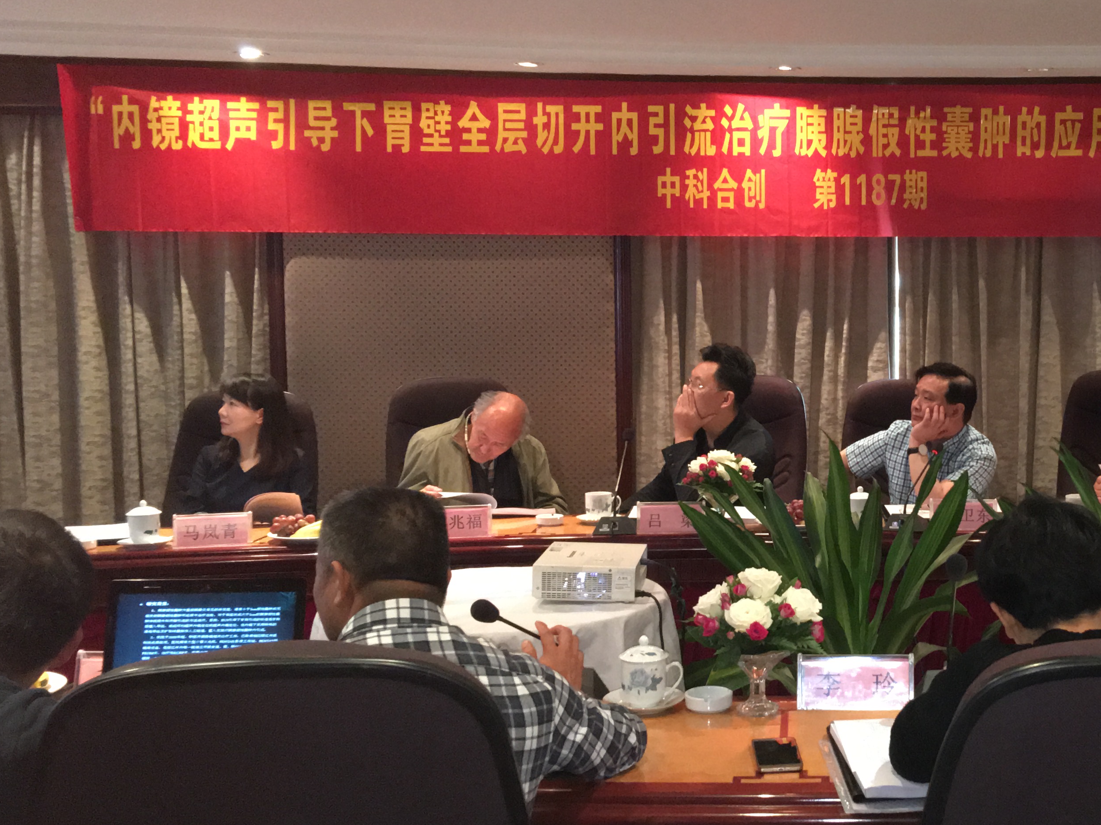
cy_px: 433
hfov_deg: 38.9
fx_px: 1495
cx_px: 874
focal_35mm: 47
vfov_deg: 30.9
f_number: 2.2
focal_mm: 4.15
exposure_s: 1/17
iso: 320
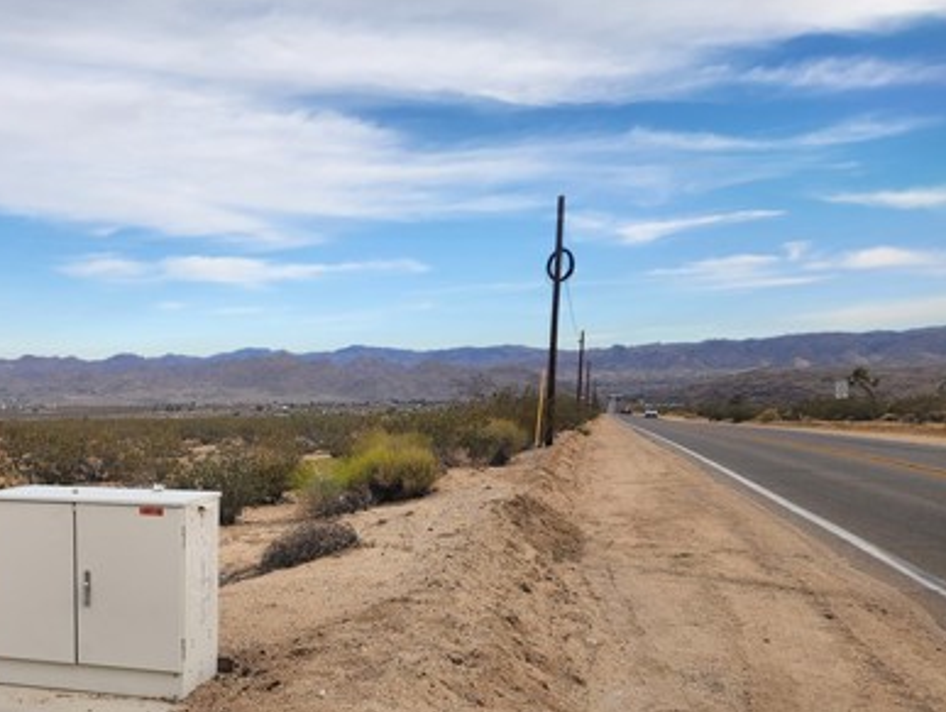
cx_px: 205
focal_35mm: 38
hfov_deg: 46.6
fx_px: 1039
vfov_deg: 36.9
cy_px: 536
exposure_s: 1/690
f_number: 1.8
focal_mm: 5.4
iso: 20
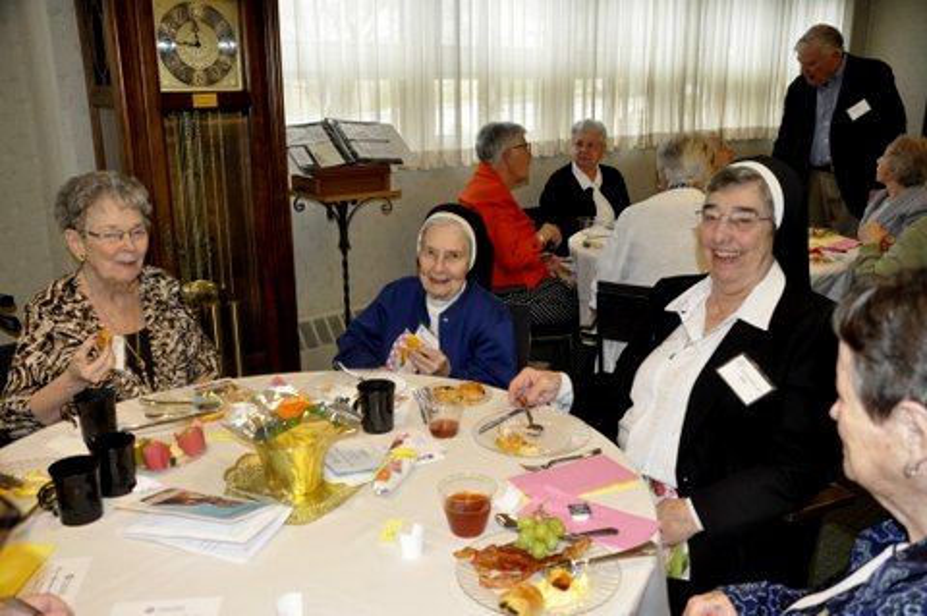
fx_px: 849
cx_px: 464
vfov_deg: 39.9
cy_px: 308
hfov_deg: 57.3
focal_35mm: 33
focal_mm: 22
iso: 1000
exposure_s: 1/100
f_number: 4.5
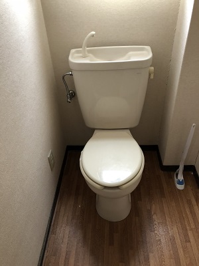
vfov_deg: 63.4
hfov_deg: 49.7
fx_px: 215
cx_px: 100
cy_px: 133
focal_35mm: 28
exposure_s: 1/10
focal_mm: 4
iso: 100
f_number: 1.8
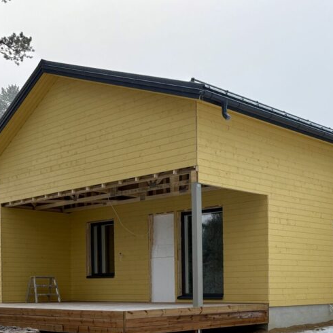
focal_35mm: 54
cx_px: 243
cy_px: 283
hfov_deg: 31.2
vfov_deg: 30.6
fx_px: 588
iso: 40
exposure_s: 1/269
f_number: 1.6
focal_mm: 5.96
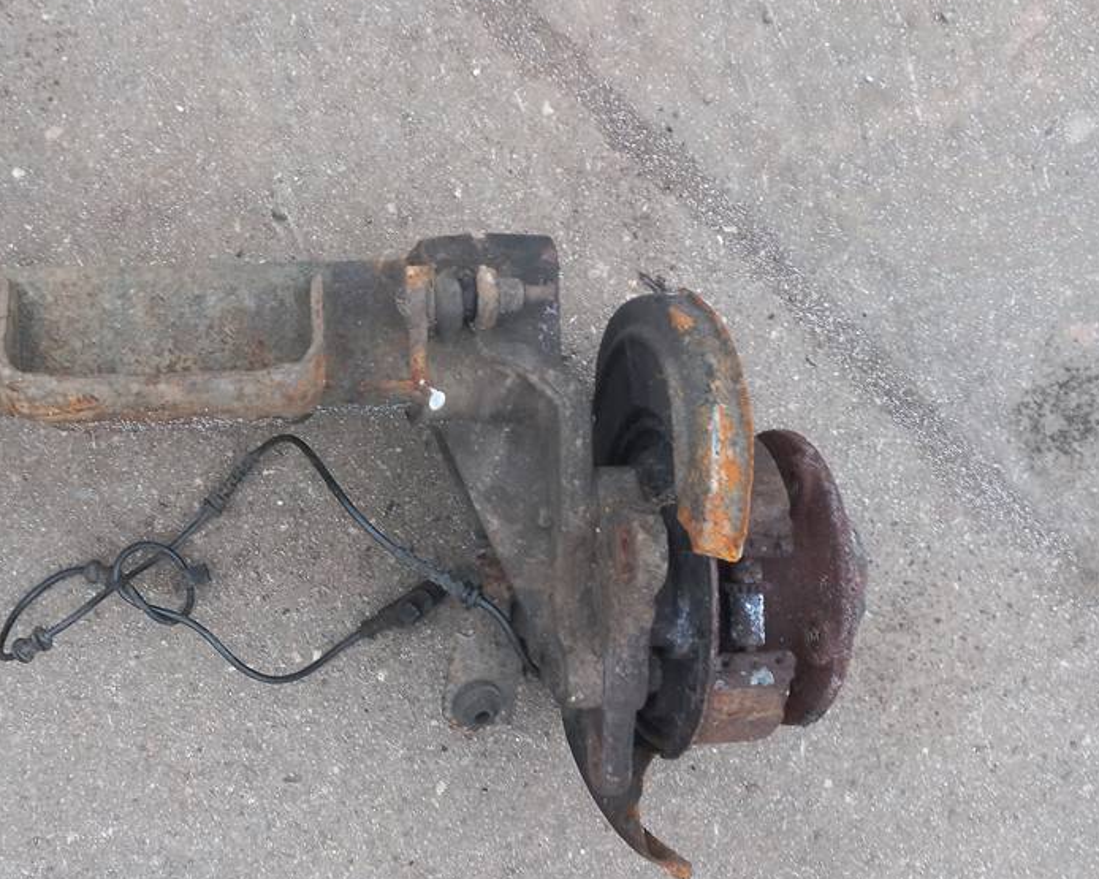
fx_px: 1171
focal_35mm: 36
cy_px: 532
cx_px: 323
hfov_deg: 49.0
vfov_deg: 40.9
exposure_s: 1/50
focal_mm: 4.6
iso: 200
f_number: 1.8
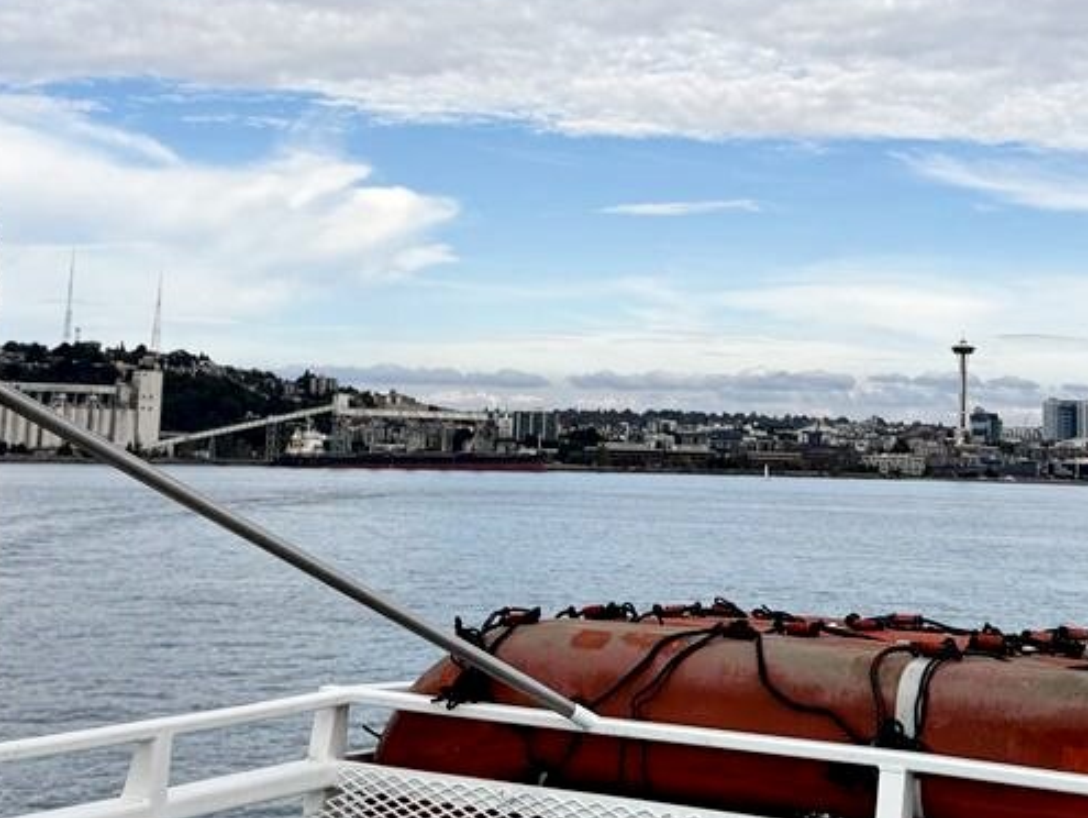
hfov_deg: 31.0
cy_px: 183
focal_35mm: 62
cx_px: 688
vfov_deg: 23.4
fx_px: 1950
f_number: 1.8
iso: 80
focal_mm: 6.8
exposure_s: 1/5348
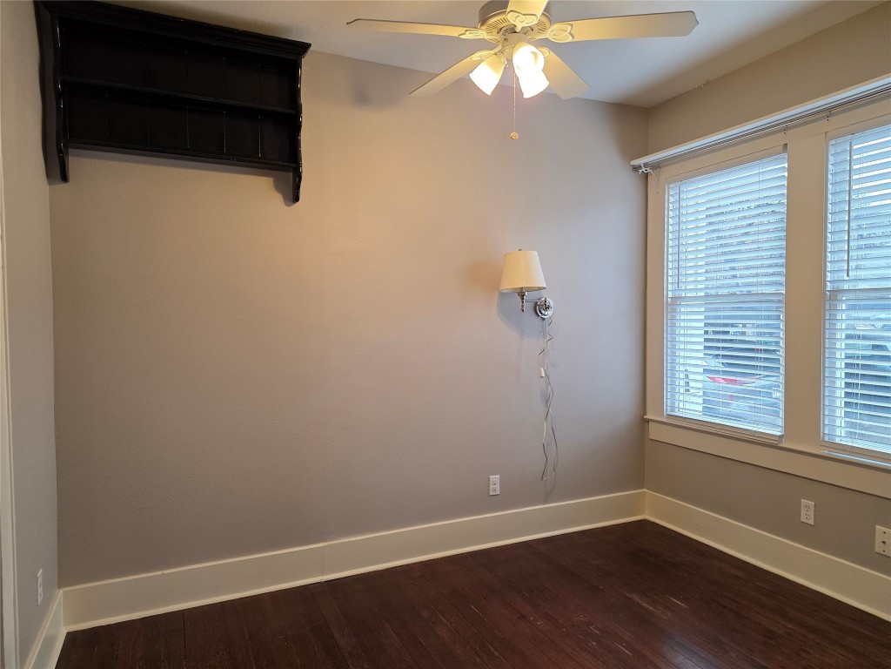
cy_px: 334
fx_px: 592
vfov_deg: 58.9
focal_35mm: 23
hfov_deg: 73.9
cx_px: 446
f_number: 1.7
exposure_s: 1/120
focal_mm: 6.25
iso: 250
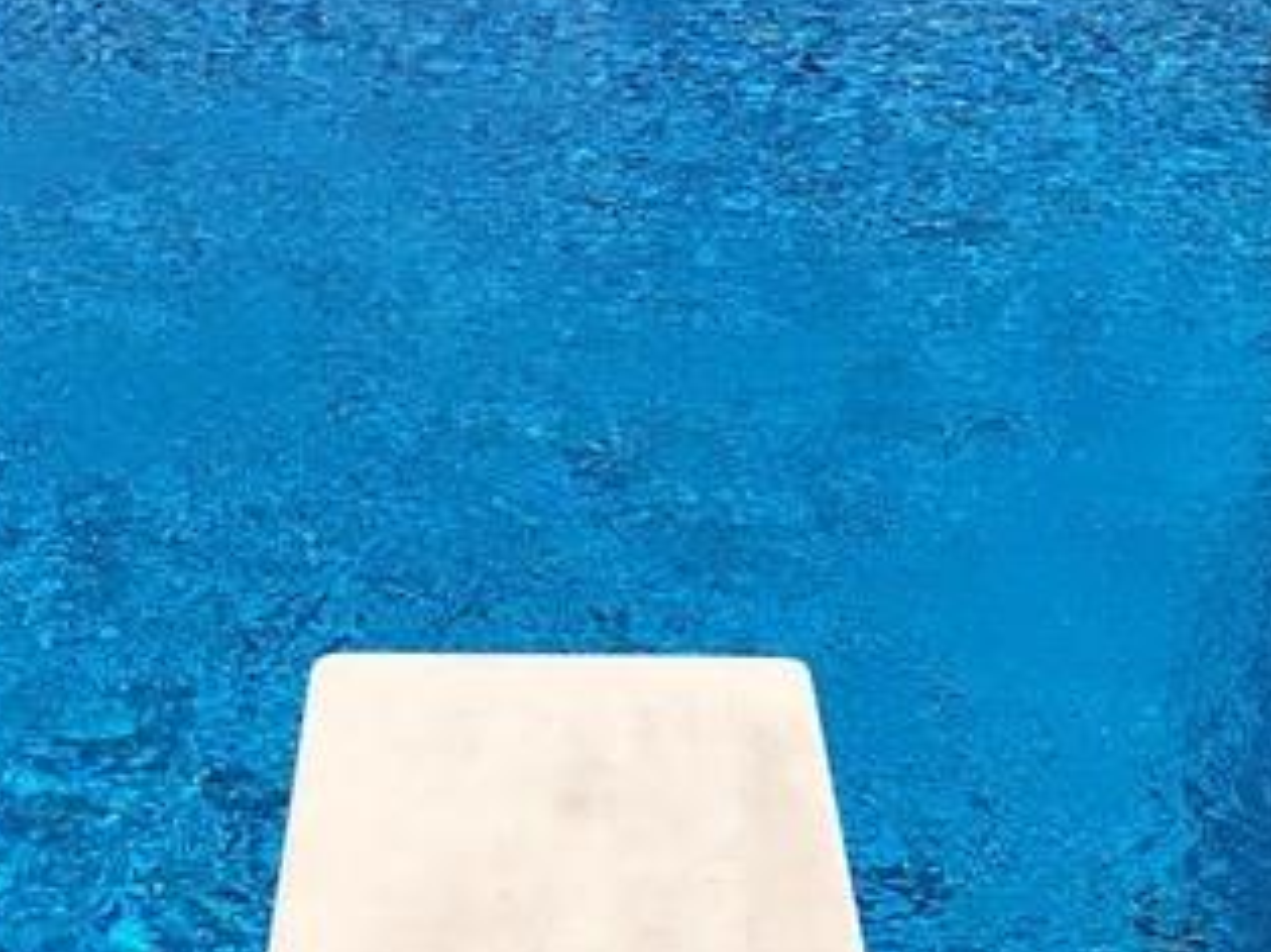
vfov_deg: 15.8
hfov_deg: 21.5
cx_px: 585
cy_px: -52
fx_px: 3340
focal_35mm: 91
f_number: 1.8
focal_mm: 3.99
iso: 20
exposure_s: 1/3690
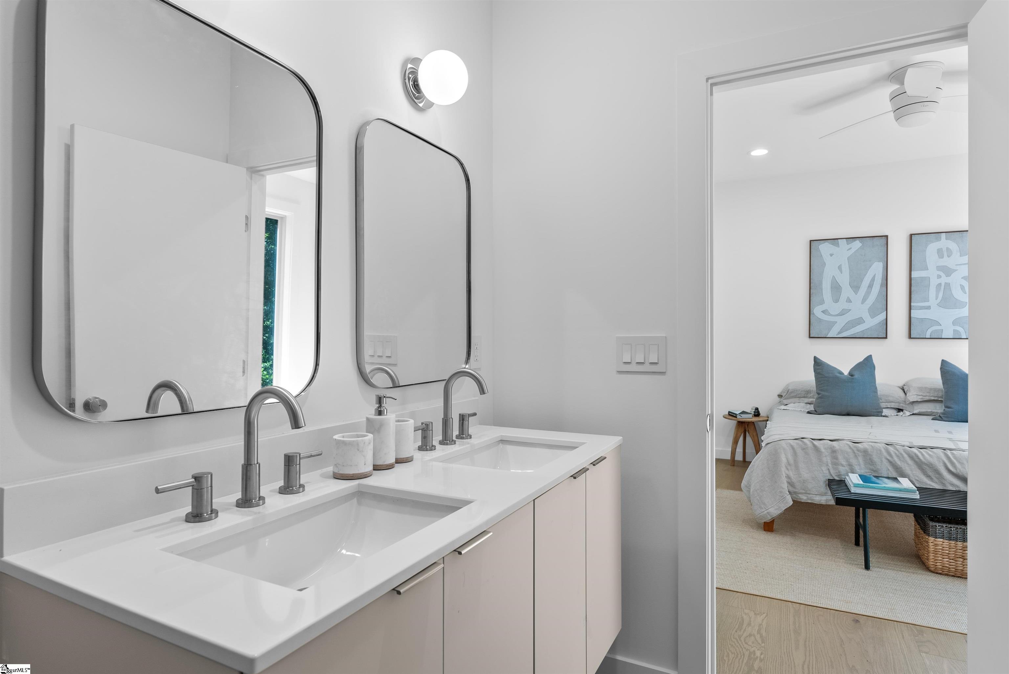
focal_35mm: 20
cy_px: 337
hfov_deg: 84.0
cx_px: 504
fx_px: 561
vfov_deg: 62.0
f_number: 8
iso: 200
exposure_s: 1/6
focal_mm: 20
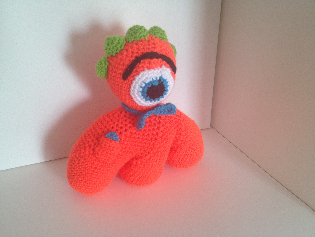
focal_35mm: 35
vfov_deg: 40.7
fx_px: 318
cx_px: 158
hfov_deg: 52.6
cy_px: 118
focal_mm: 4.28
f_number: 2.4
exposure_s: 1/40
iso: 50
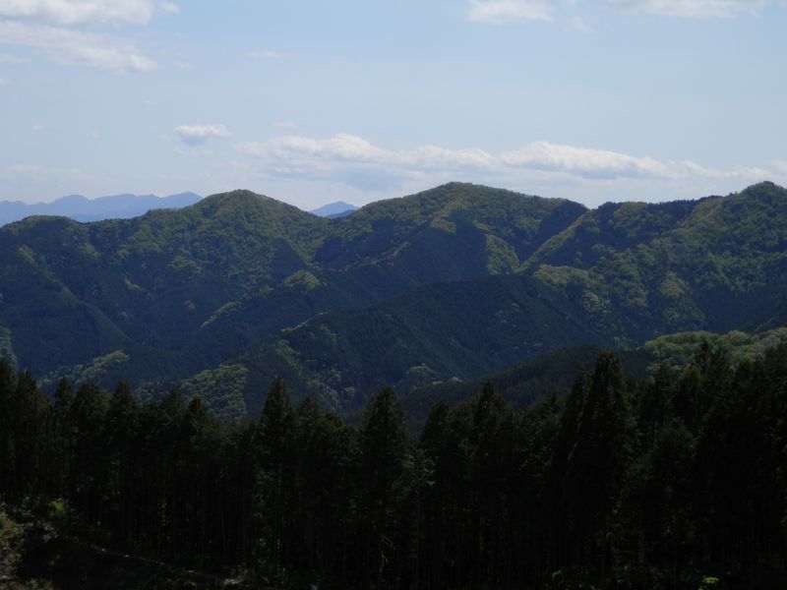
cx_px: 394
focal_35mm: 66
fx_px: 1501
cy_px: 295
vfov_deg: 22.3
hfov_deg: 29.4
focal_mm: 11.9
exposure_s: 1/125
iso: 80
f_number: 12.4
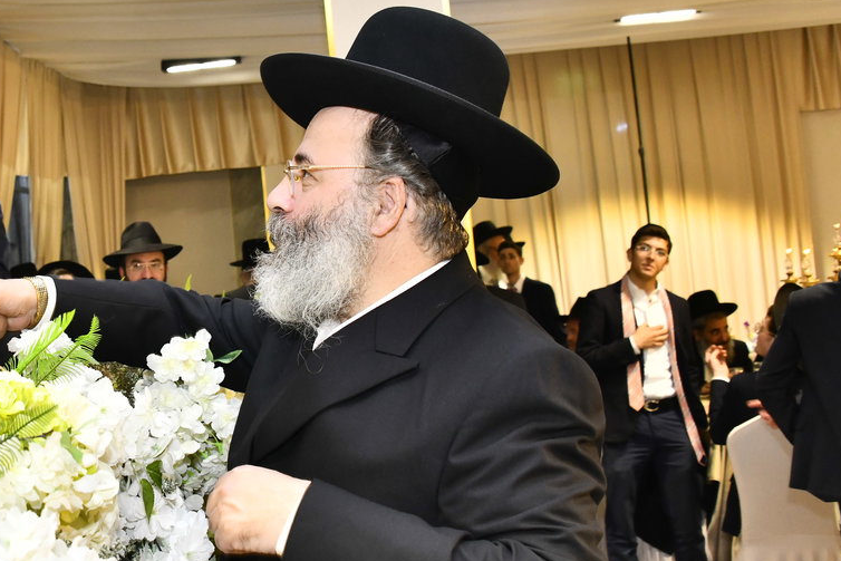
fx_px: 1215
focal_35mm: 52
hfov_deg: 36.1
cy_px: 186
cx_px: 104
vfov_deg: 25.9
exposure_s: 1/125
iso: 1250
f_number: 5.6
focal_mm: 28
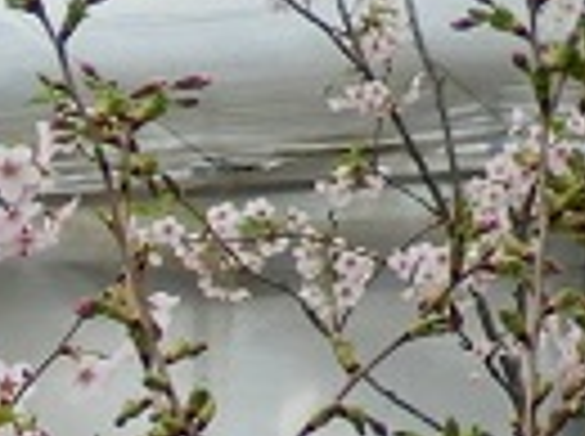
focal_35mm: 283
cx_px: -666
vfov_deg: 5.1
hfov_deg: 6.7
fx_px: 4774
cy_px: 948
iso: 80
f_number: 4
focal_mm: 8.9
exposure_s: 1/100
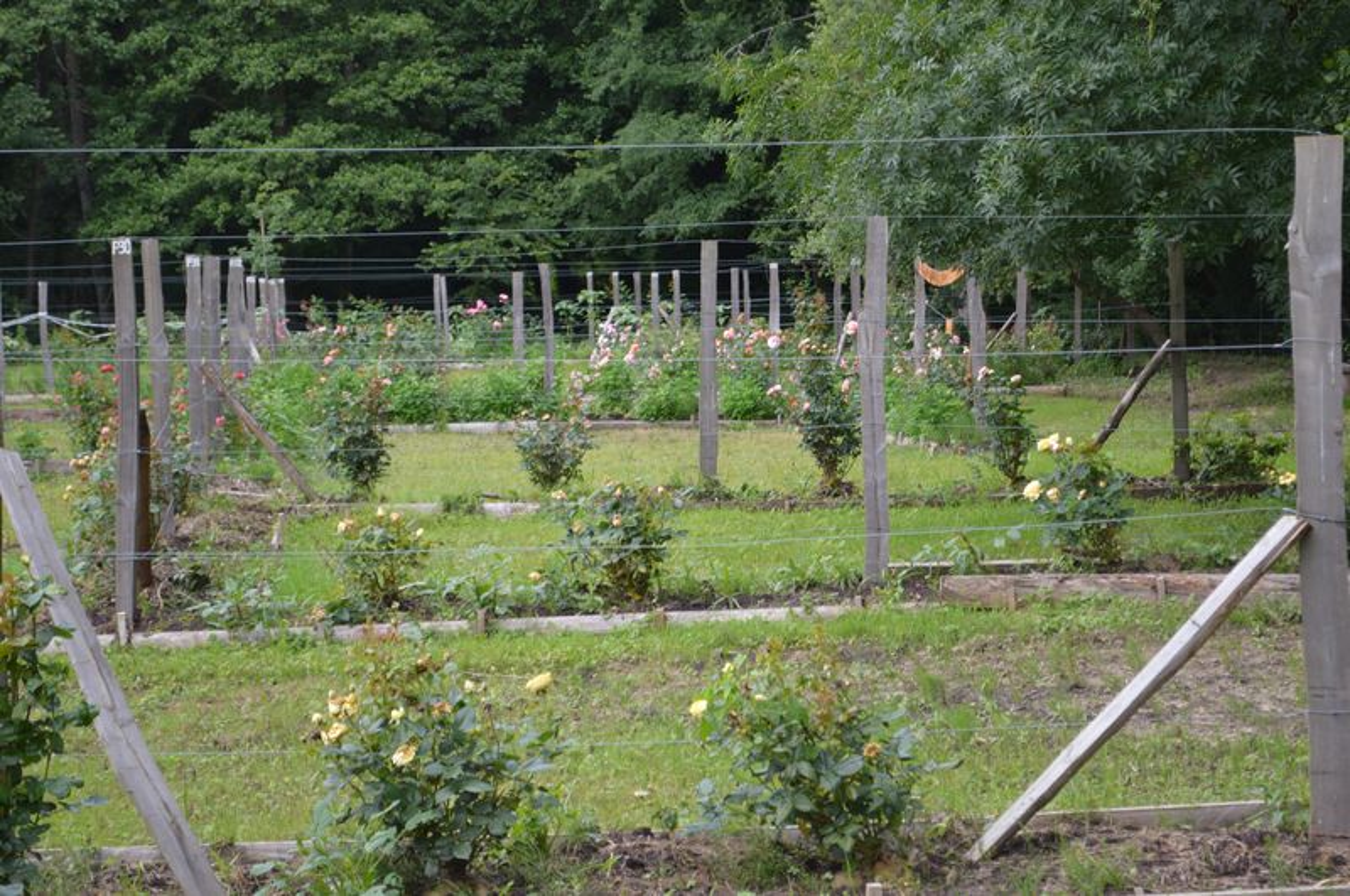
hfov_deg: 24.7
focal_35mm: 82
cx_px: 675
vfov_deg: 16.5
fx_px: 3089
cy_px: 448
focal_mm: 55
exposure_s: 1/50
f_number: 5.6
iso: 100
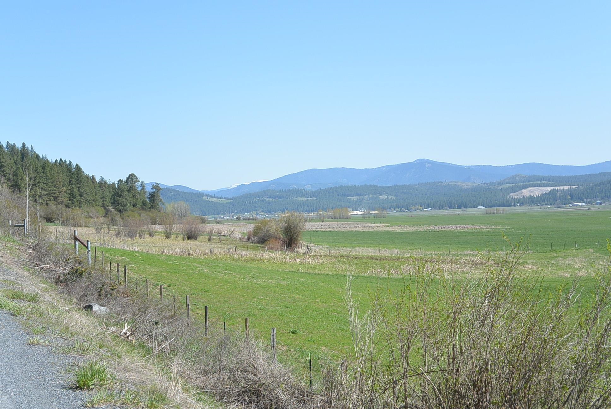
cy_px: 204
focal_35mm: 53
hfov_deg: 37.5
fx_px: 901
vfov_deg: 25.6
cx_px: 306
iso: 100
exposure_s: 1/500
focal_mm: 19.9
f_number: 4.8
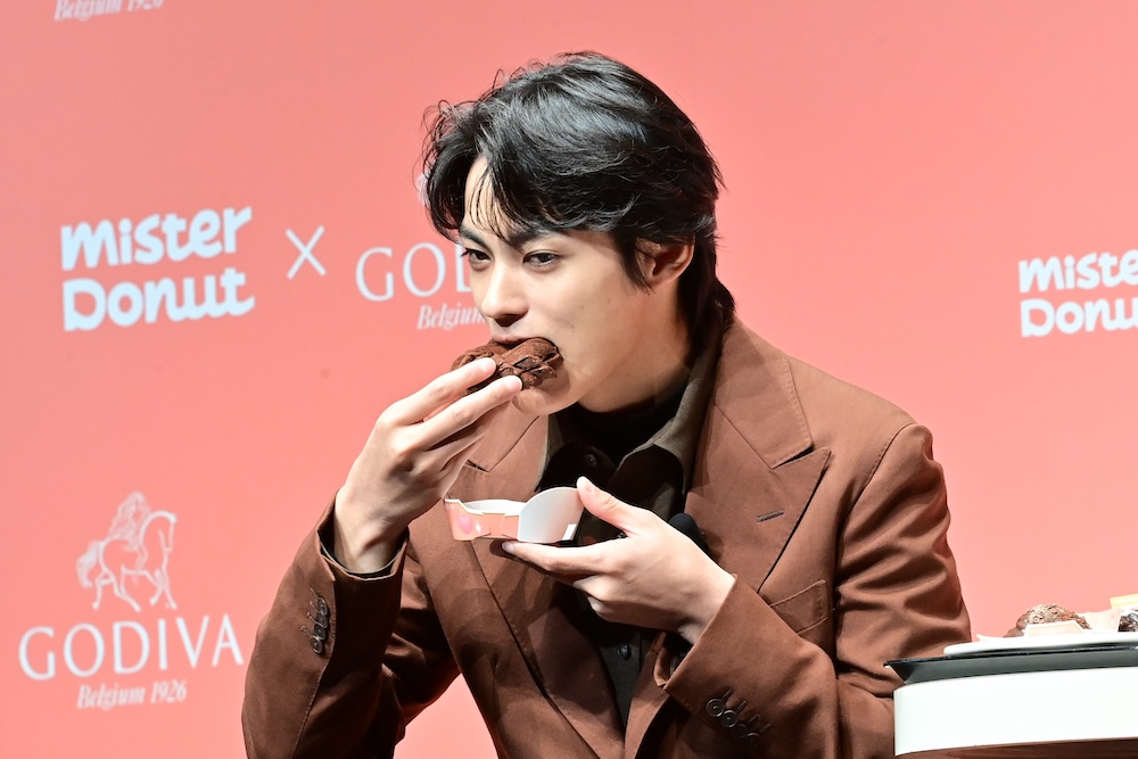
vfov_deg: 4.4
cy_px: 380
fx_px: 9958
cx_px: 569
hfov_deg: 6.5
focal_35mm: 315
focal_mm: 210
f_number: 11
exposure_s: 1/160
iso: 6400
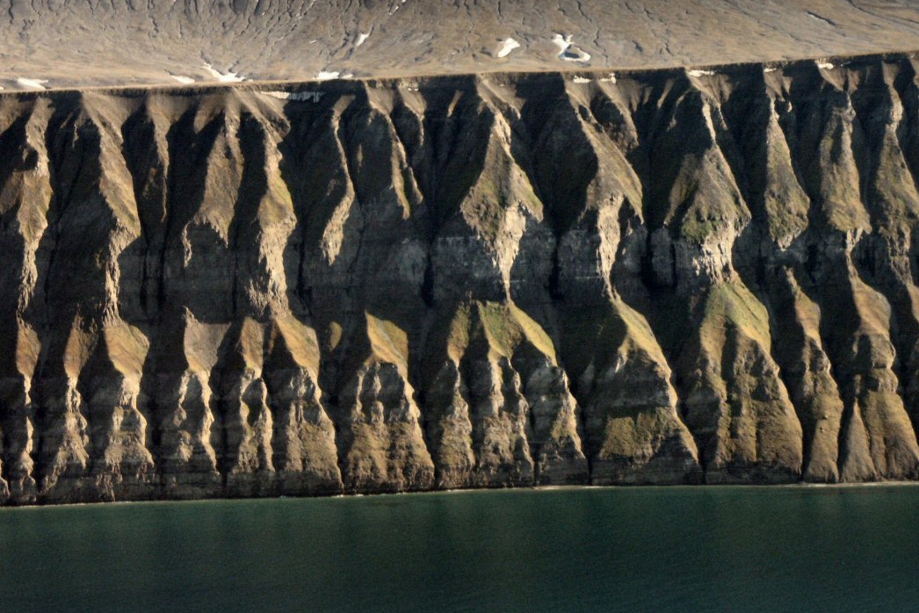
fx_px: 4162
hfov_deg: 12.6
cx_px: 446
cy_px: 275
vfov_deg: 8.4
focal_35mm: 163
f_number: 6.3
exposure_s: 1/100
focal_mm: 31.4
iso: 100
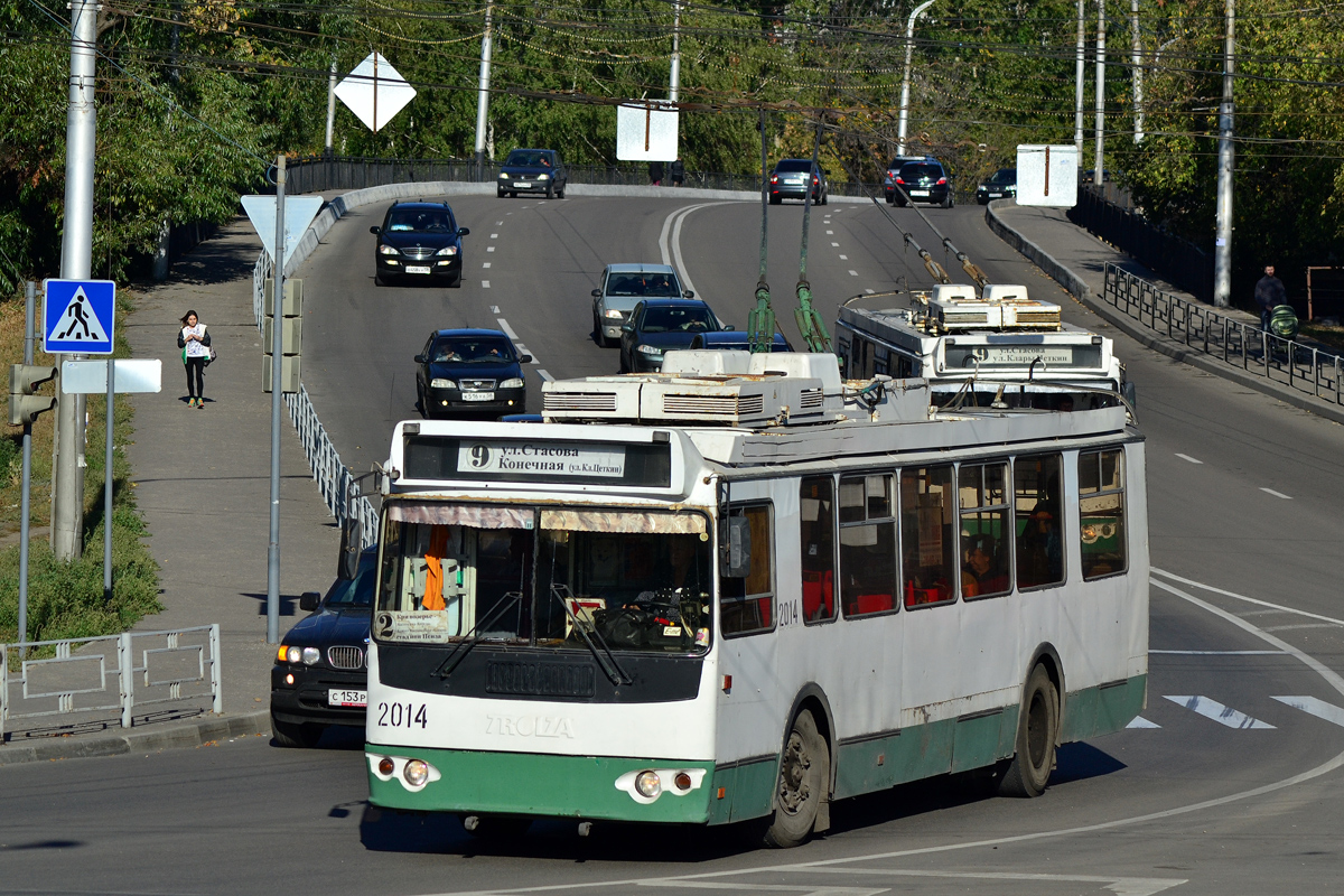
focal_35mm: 165
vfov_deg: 8.3
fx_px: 6160
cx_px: 672
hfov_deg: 12.5
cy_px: 448
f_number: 8
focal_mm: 110
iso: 200
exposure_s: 1/1250
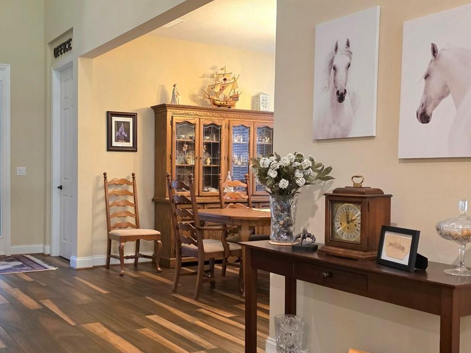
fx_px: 544
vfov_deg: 35.9
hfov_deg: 46.1
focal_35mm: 40
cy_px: 201
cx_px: 160
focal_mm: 6.3
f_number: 1.7
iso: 640
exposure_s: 1/120
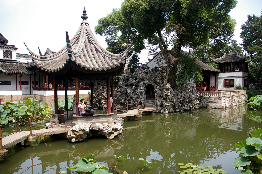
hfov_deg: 67.4
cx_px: 131
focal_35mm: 27
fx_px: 196
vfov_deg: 47.8
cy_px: 87
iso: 200
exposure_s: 1/180
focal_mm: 18
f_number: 6.7
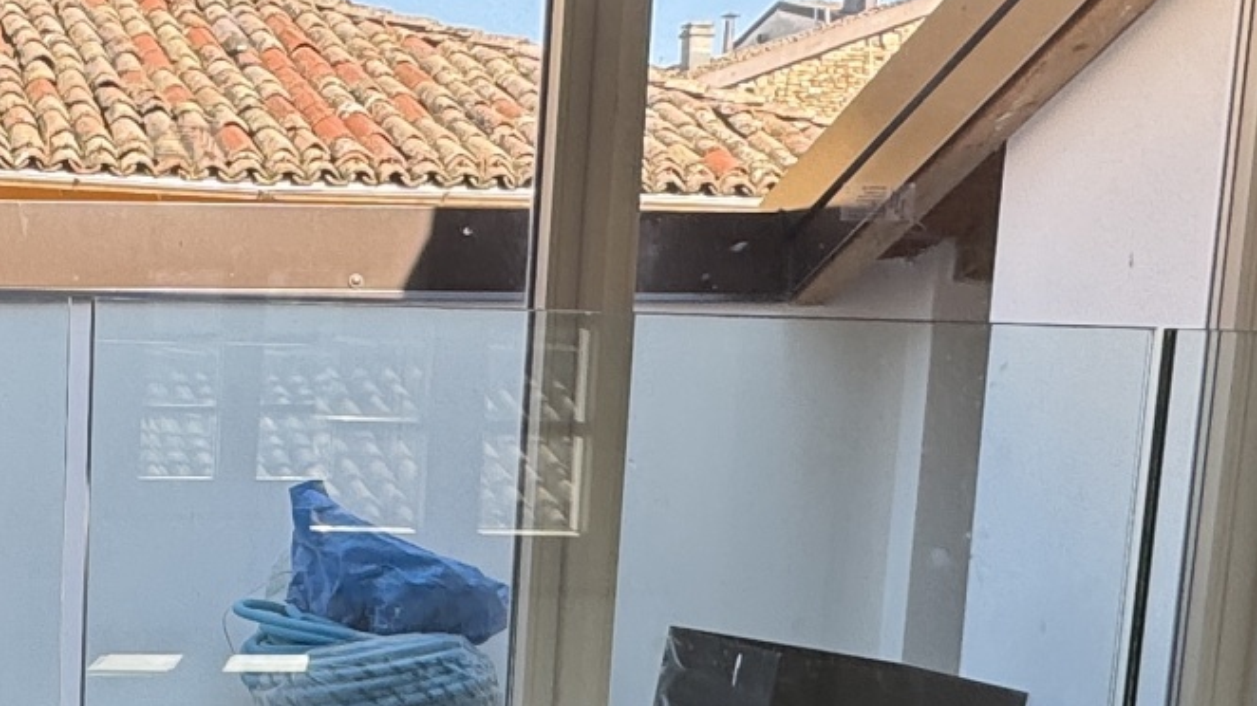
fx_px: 1966
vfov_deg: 19.9
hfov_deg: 32.8
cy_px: 668
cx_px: 28
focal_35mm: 59
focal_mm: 2.22
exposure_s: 1/309
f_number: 2.2
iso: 40
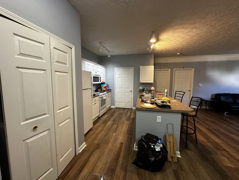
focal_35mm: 14
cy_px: 90
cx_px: 120
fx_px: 97
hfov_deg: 102.1
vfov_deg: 85.7
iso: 400
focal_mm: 2.22
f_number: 2.2
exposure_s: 1/60
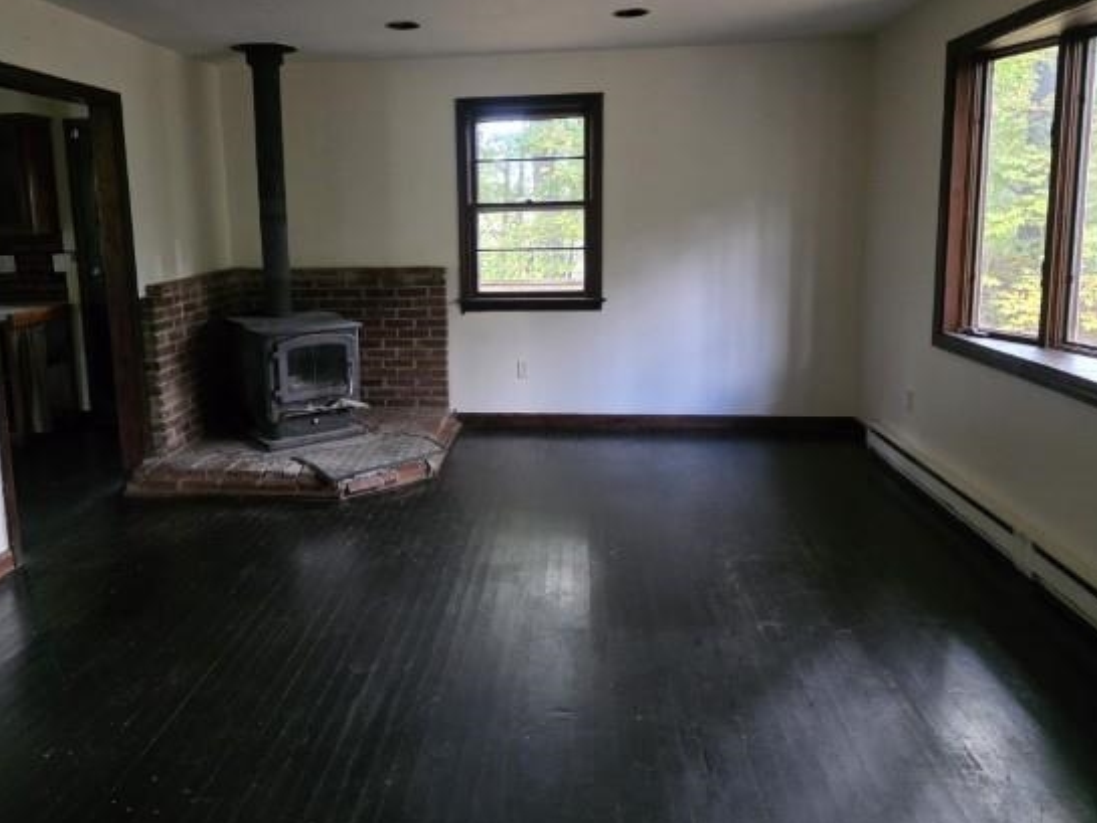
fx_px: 856
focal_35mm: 27
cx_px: 465
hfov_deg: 65.0
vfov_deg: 51.2
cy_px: 352
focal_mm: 6.3
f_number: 1.7
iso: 1600
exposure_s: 1/120
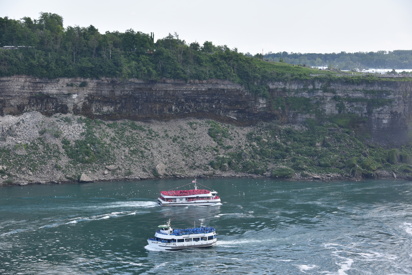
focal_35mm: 72
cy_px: 138
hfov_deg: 28.1
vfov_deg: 18.9
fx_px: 824
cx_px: 206
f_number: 6.3
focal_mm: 72
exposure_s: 1/160
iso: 100
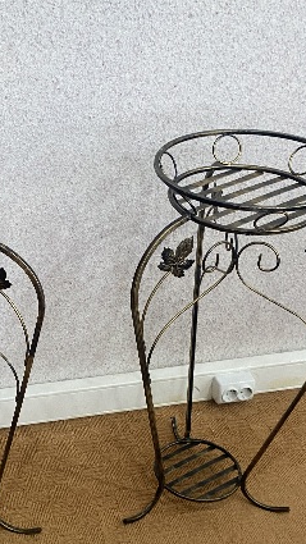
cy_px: 389
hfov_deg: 24.4
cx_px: 51
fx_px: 693
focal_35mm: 48
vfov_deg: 41.9
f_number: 1.8
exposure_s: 1/50
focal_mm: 4.25
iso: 100
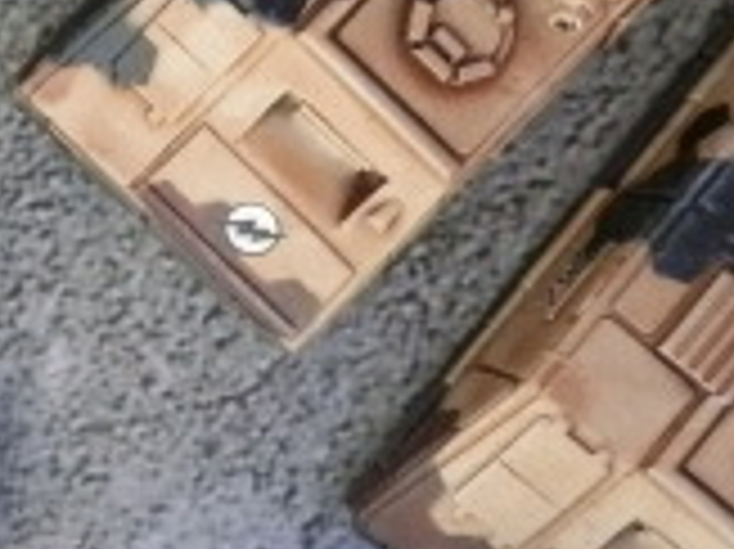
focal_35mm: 92
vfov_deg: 16.0
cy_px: 405
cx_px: -113
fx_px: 1949
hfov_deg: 20.2
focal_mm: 5
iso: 400
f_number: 3.1
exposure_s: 1/100
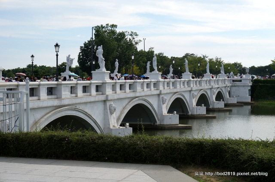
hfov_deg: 27.6
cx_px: 138
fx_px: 561
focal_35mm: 74
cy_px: 91
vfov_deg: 18.5
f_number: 16
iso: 200
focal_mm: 49
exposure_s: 1/200
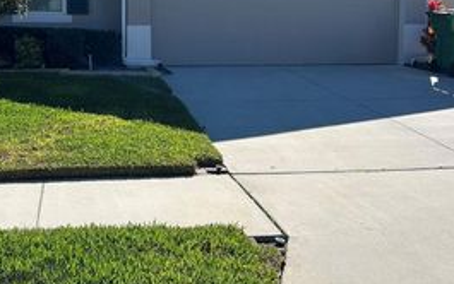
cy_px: 49
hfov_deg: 38.3
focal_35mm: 52
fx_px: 644
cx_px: 144
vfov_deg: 24.4
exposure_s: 1/4115
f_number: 1.5
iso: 50
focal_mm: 5.7
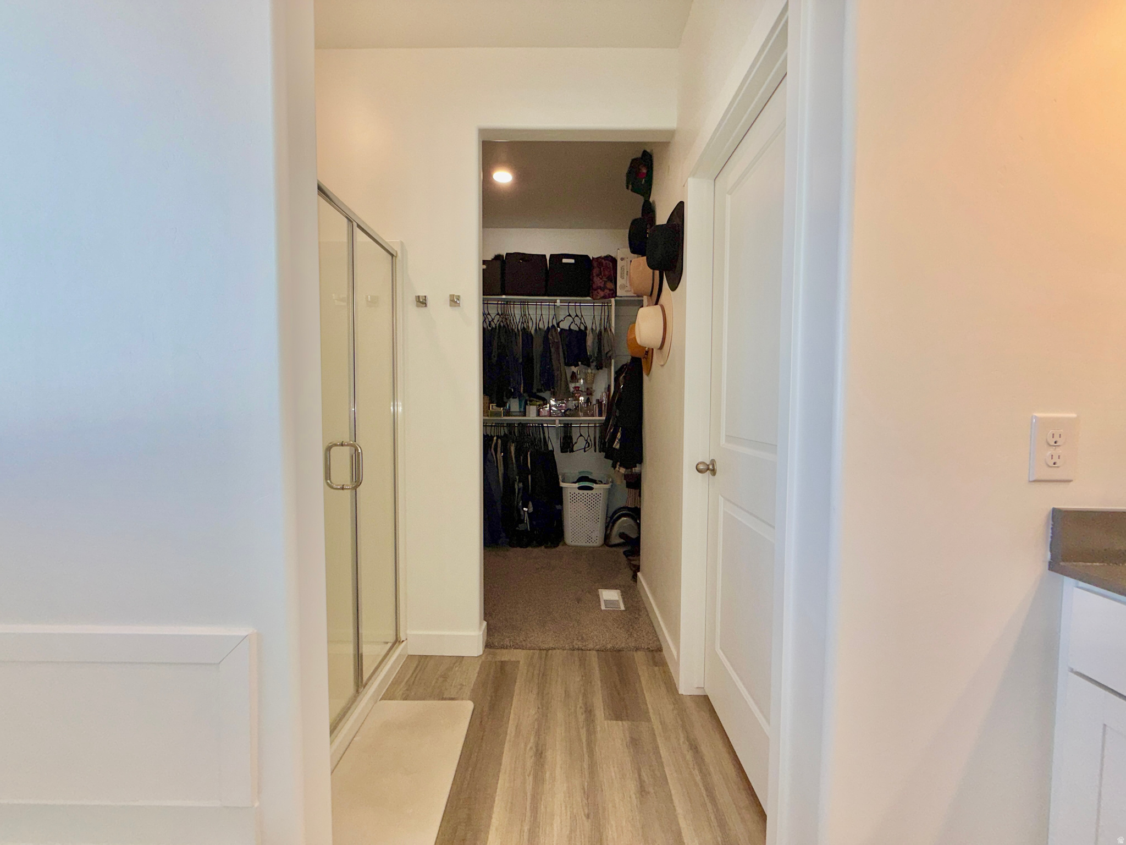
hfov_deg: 102.1
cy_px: 422
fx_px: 455
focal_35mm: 14
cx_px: 563
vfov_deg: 85.7
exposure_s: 1/120
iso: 32
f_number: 2.2
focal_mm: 2.22
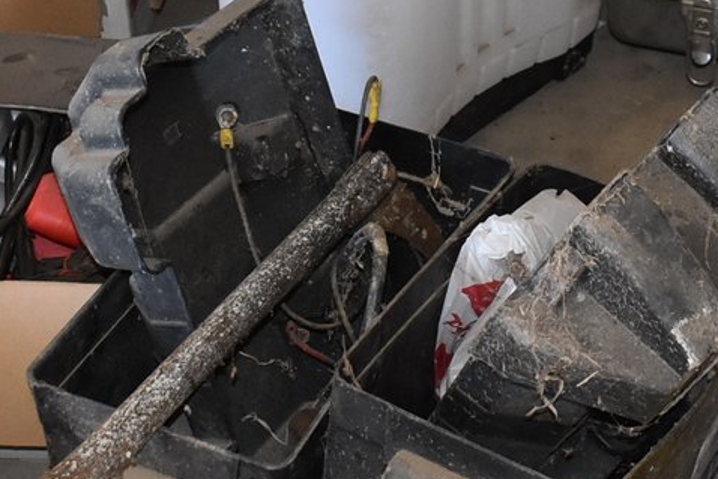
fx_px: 2554
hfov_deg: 15.9
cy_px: 125
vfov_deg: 10.7
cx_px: 515
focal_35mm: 128
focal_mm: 24
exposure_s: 1/100
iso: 1600
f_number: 4
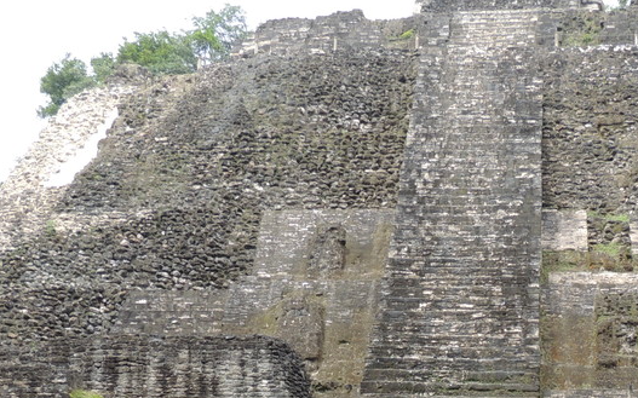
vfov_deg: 14.9
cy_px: 462
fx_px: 1477
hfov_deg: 24.2
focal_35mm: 85
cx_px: 438
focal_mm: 5.8
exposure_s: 1/250
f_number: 3.2
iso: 100
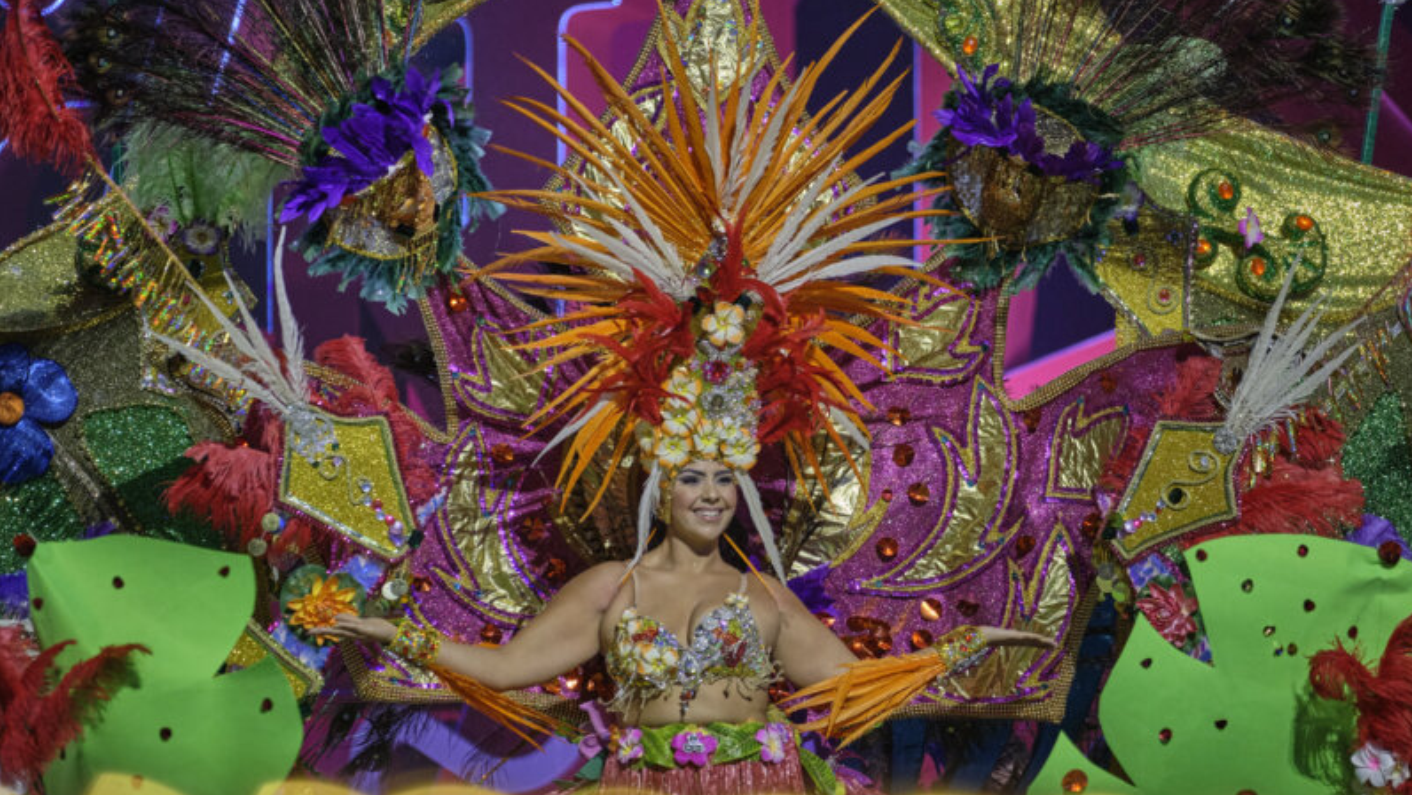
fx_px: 8275
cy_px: 379
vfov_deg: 5.5
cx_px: 708
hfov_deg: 9.8
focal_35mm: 221
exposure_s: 1/640
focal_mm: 140
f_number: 2.8
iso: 1250
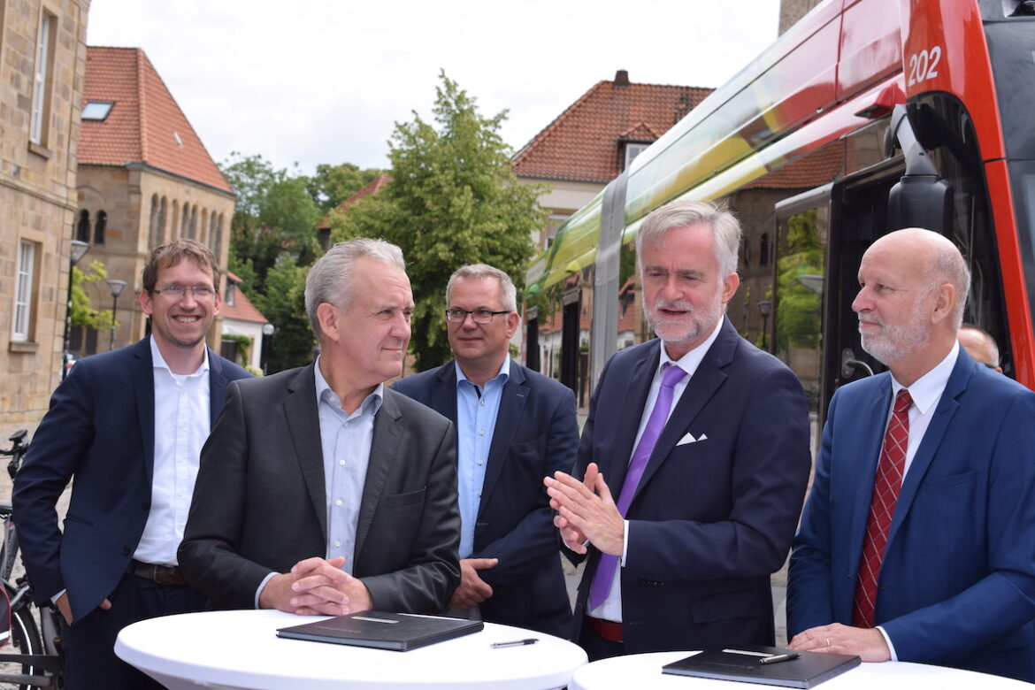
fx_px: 1811
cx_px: 518
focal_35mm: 63
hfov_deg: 31.9
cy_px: 345
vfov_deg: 21.6
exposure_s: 1/200
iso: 100
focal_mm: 42
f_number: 8
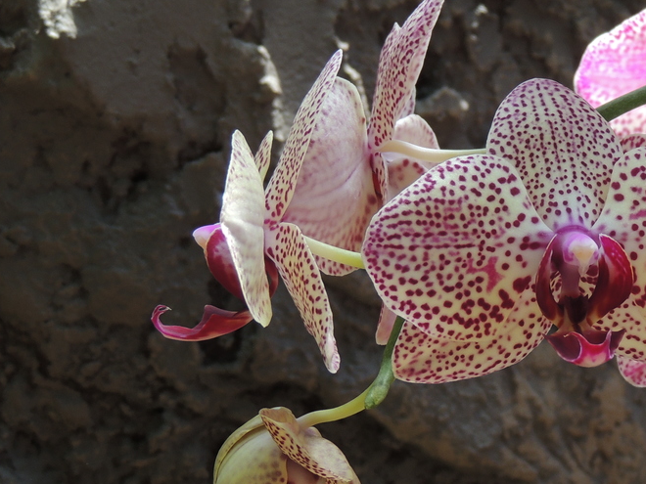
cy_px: 193
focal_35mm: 97
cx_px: 549
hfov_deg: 19.9
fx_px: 1810
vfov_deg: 15.2
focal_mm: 8.9
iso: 100
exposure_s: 1/160
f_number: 3.6
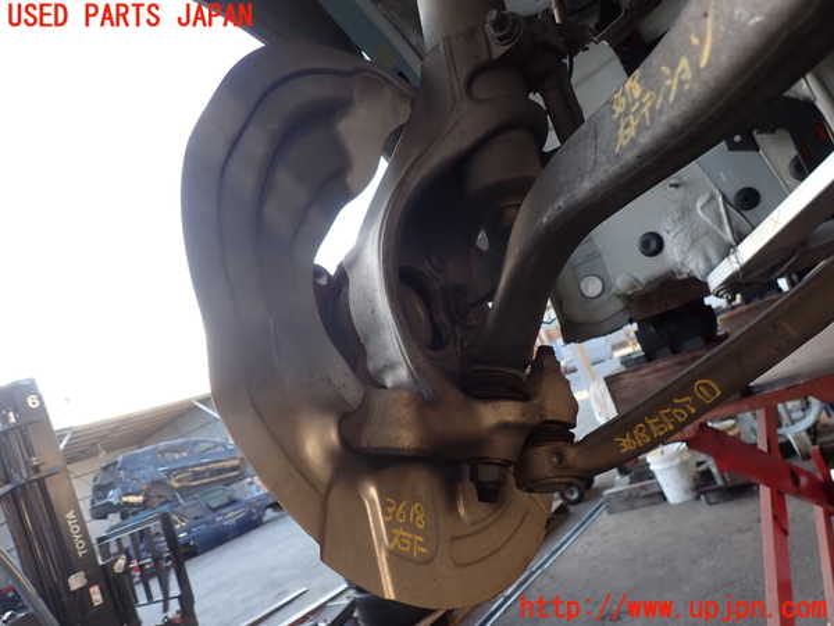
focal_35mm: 25
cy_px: 313
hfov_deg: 69.4
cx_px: 417
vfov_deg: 54.9
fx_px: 602
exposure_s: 1/125
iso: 100
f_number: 2.8
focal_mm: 4.5
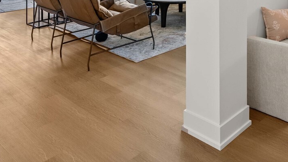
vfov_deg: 24.9
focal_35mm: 40
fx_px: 306
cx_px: 236
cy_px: -60
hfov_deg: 47.3
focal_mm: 16
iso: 200
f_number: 8
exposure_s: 1/8
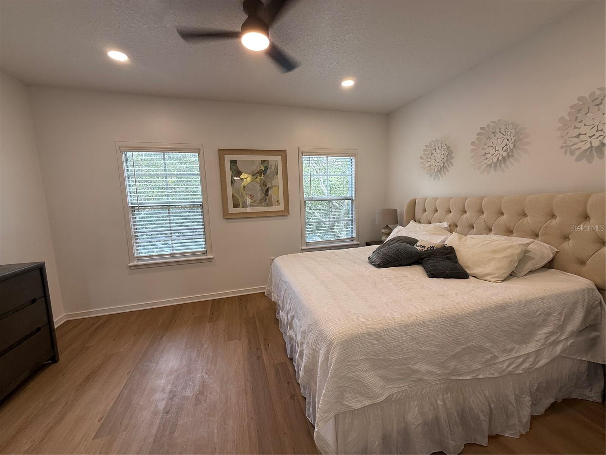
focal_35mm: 14
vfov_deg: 85.7
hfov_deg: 102.1
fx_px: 245
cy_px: 228
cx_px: 303
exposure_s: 1/99
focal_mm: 2.22
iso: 64
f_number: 2.2
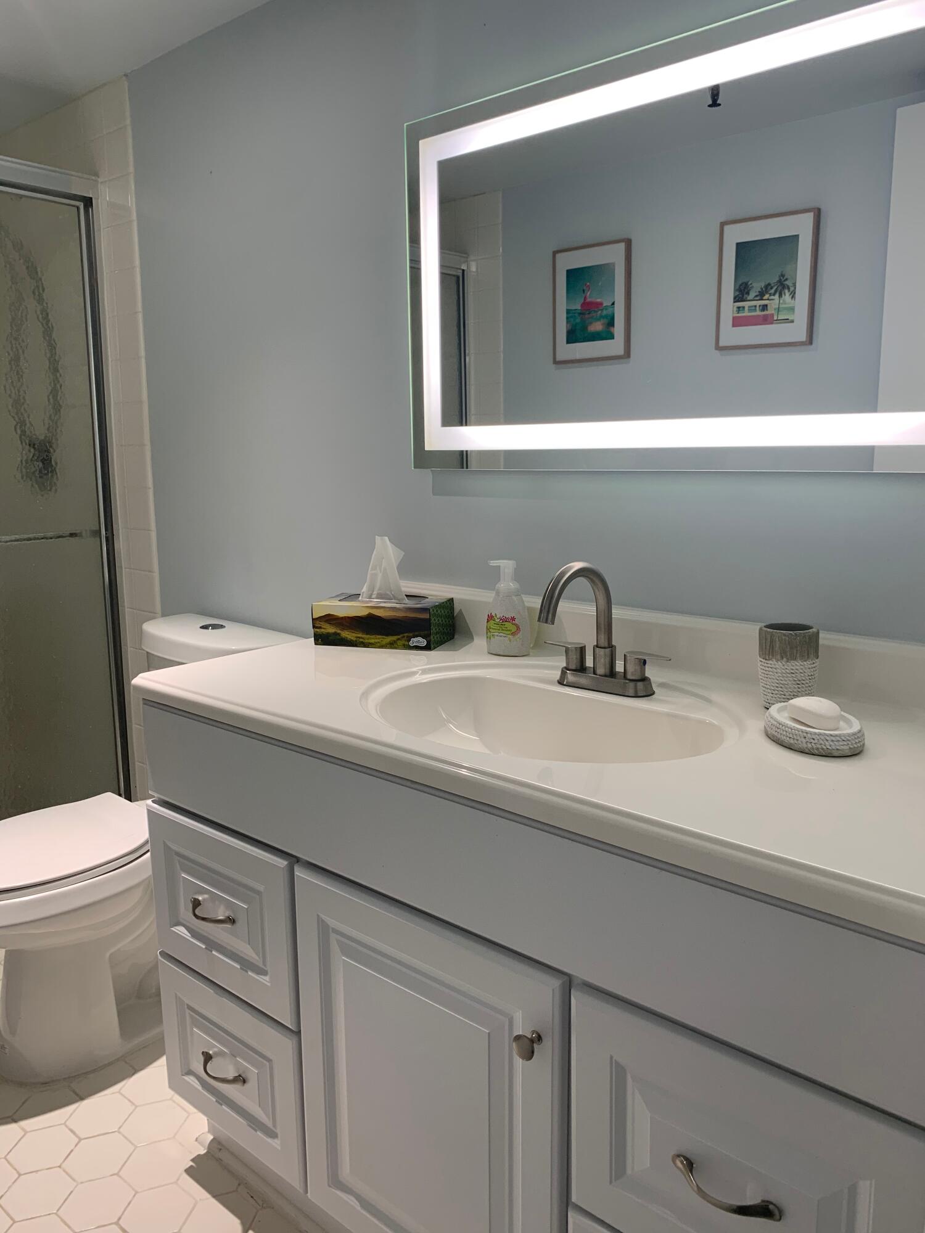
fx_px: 926
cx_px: 462
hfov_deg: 53.1
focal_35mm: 26
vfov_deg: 67.3
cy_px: 616
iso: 80
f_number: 1.8
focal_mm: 4.25
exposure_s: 1/120
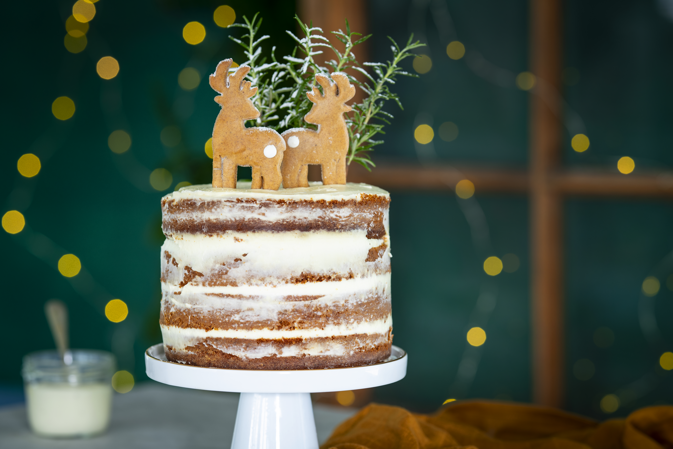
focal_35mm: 135
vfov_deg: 10.2
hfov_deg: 15.2
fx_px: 2524
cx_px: 336
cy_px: 224
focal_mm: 135
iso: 125
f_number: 3.5
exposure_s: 1/40
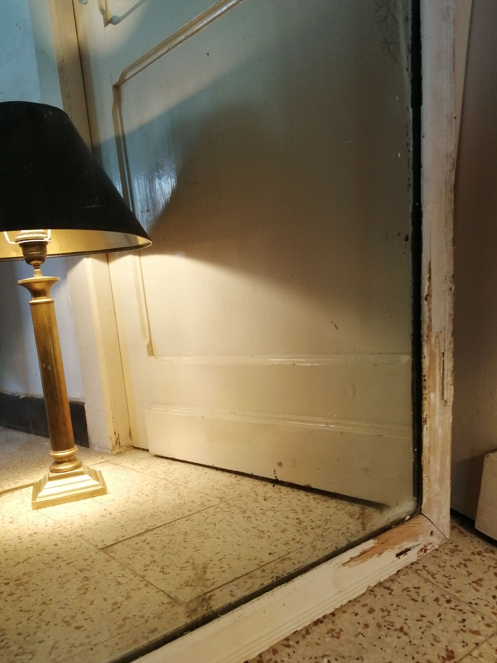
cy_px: 344
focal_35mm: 29
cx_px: 238
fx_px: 555
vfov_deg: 61.6
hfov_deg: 48.2
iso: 80
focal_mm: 3.46
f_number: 1.8
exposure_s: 1/33.3
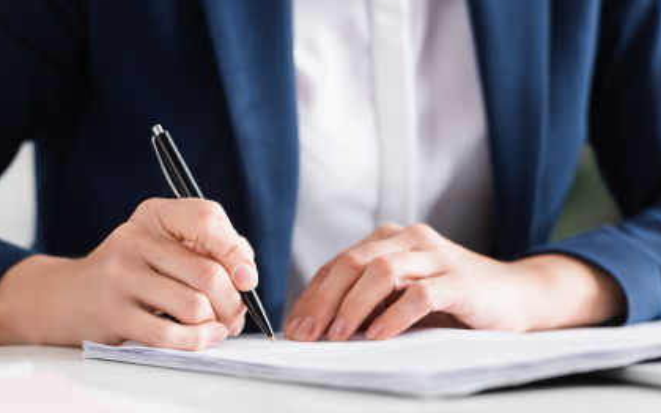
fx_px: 4897
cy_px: 244
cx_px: 286
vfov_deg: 4.8
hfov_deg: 7.7
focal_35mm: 272
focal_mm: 200
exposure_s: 1/200
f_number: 3.5
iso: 160
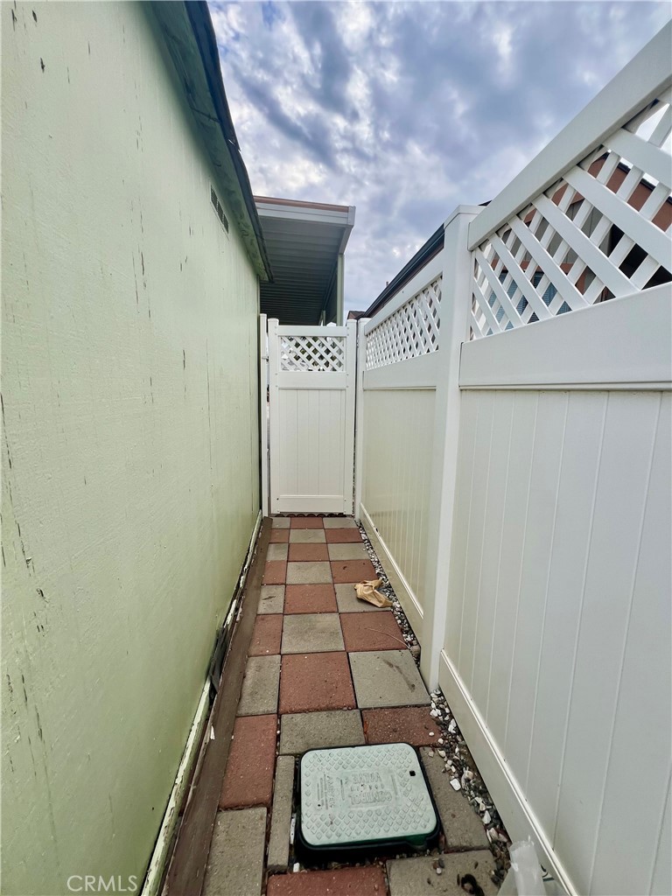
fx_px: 336
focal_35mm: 13
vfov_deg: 106.2
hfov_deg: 89.9
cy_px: 448
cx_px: 336
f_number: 1.8
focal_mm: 1.57
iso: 32
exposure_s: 1/389
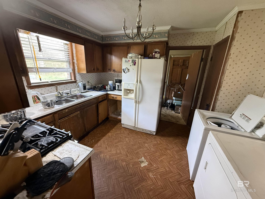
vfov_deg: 85.7
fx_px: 107
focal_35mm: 14
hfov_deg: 102.1
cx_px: 132
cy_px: 100
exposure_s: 1/60
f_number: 2.2
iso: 500
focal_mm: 2.22
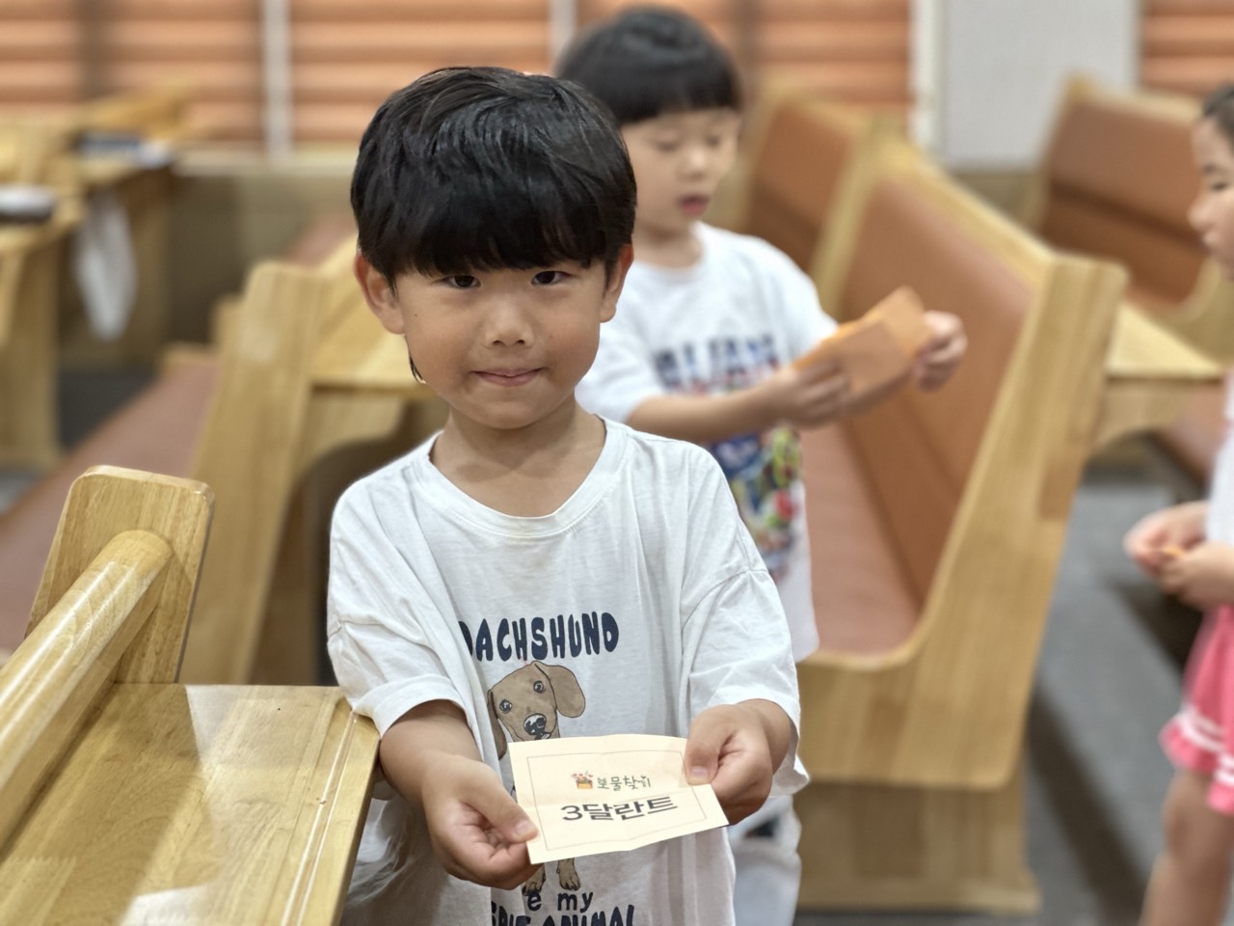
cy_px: 463
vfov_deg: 19.1
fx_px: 2745
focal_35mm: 77
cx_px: 617
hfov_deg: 25.3
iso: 320
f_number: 2.8
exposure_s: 1/40
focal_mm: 9
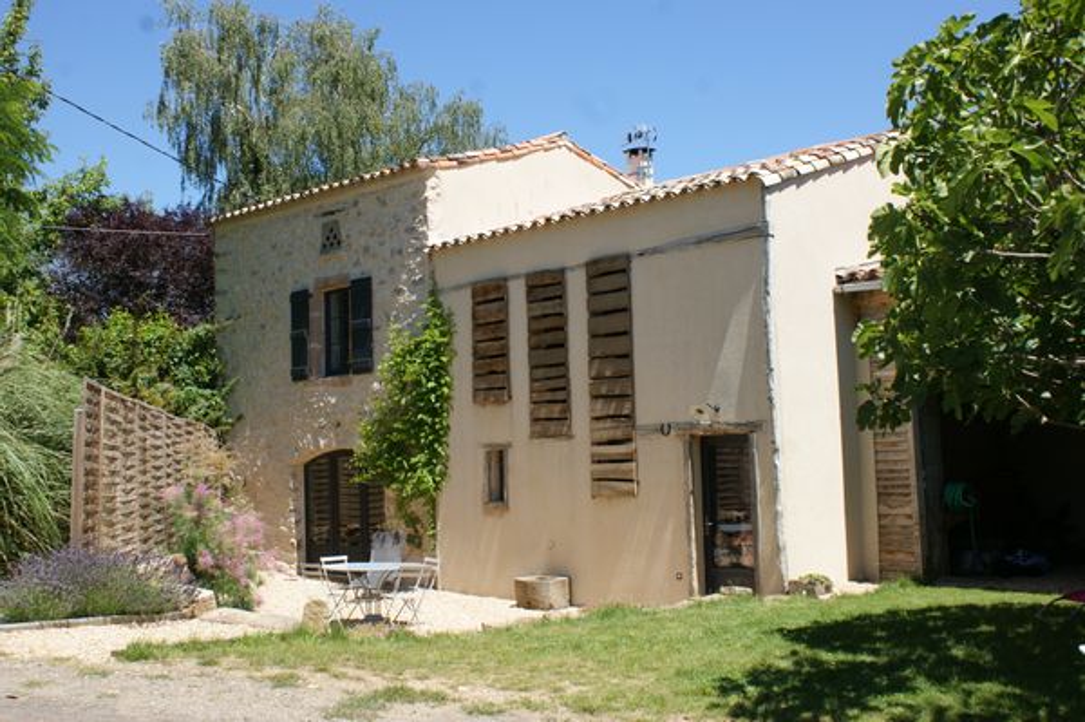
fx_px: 1084
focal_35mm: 36
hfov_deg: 53.2
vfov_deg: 36.8
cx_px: 542
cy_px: 361
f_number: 10
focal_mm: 24
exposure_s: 1/125
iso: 100
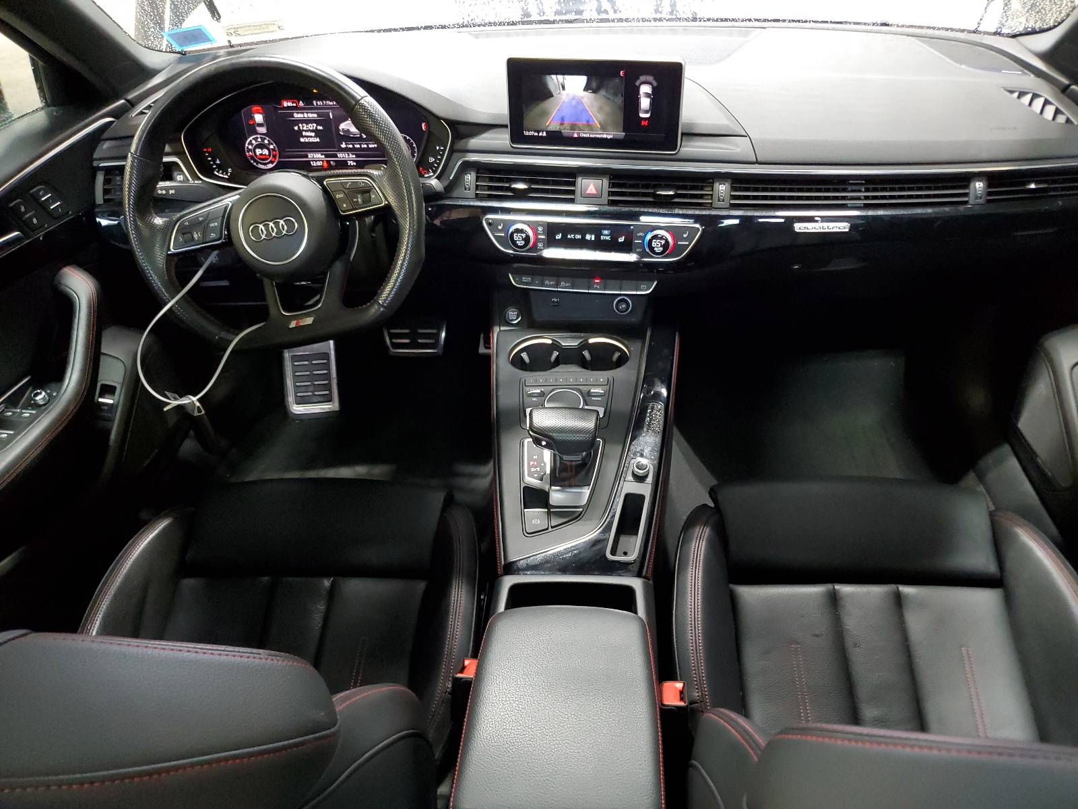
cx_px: 539
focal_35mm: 26
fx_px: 810
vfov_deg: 53.1
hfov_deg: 67.3
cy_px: 404
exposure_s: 1/40
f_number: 1.5
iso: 342
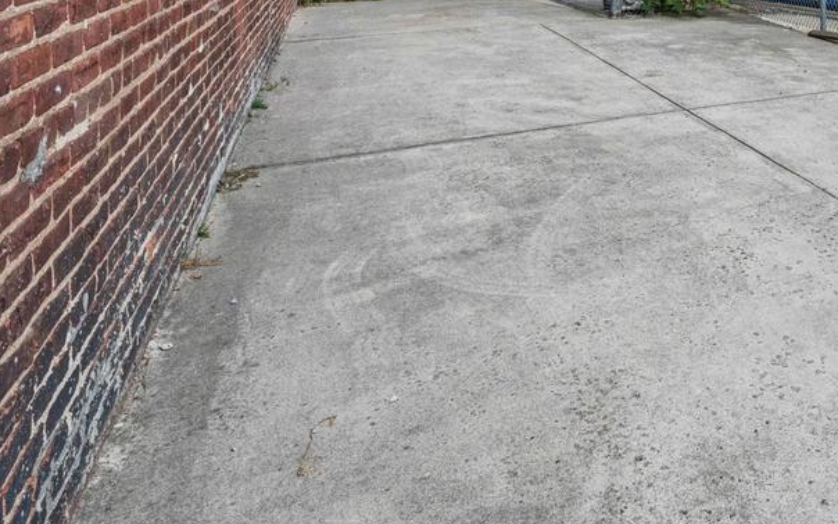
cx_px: 758
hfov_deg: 50.2
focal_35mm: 34
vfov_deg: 32.1
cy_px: -78
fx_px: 777
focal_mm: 14
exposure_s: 1/160
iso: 320
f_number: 10
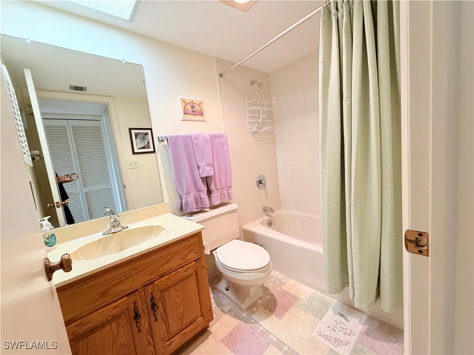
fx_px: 192
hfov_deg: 102.1
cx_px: 237
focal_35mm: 14
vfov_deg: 85.7
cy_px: 178
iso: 200
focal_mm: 2.22
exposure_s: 1/60
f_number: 2.2
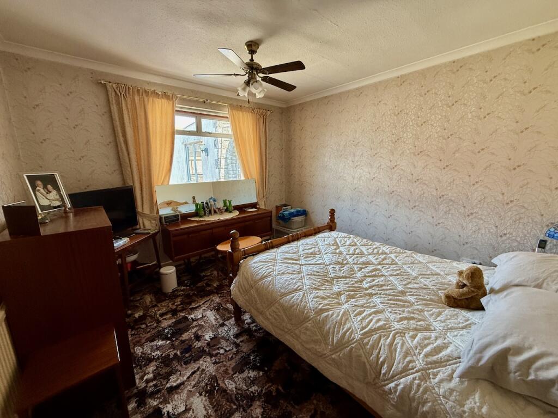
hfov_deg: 102.1
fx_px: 226
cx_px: 279
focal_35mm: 14
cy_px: 209
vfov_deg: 85.7
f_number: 2.2
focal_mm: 2.22
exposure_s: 1/99
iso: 250
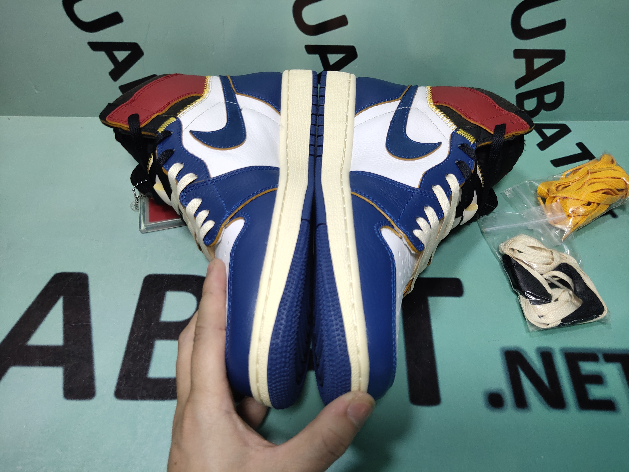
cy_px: 236
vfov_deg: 46.8
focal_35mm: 30
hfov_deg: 60.0
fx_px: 545
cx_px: 314
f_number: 1.79
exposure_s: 1/100
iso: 79
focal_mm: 4.35
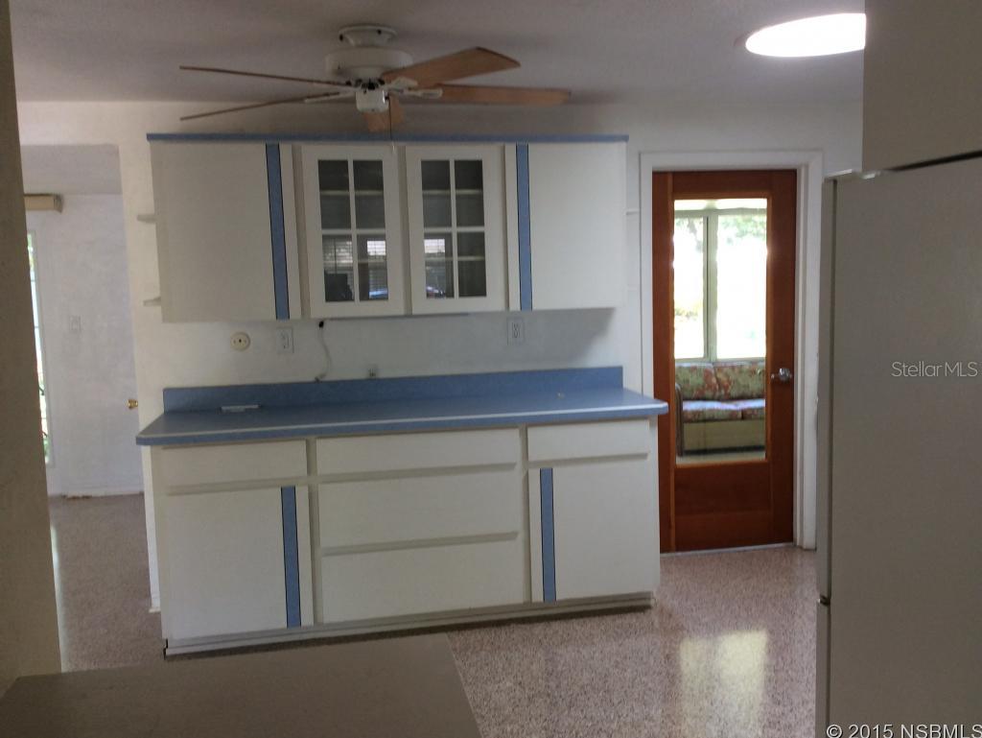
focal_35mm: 32
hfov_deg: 56.8
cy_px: 369
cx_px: 491
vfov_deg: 44.2
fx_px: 908
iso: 50
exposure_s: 1/24
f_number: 2.4
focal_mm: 3.3
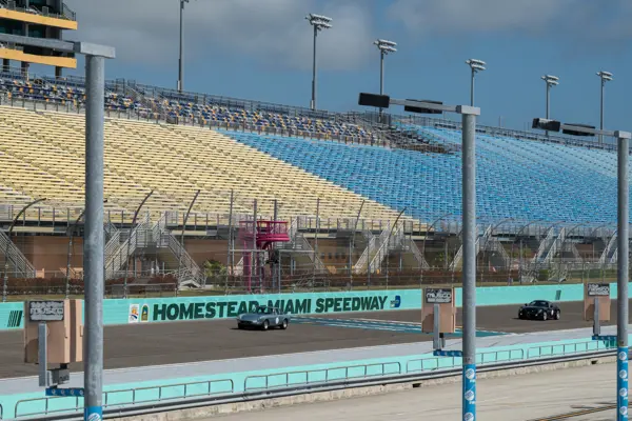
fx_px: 2194
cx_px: 316
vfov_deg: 11.0
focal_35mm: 125
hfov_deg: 16.4
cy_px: 210
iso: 64
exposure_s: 1/1000
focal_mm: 125
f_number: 8
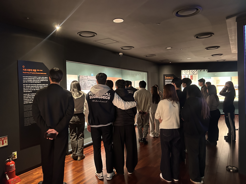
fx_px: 185
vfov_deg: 53.1
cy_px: 92
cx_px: 123
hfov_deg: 67.3
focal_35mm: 26
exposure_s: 1/36
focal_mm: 5.7
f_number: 1.5
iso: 640
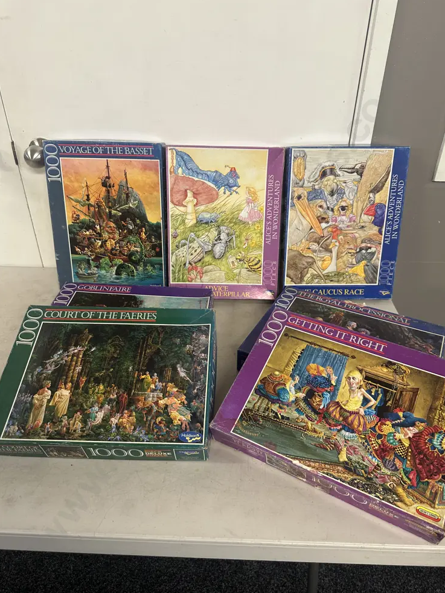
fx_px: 429
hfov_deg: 54.9
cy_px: 302
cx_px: 229
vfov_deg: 69.4
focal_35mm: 25
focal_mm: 6.86
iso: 125
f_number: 1.78
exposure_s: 1/50
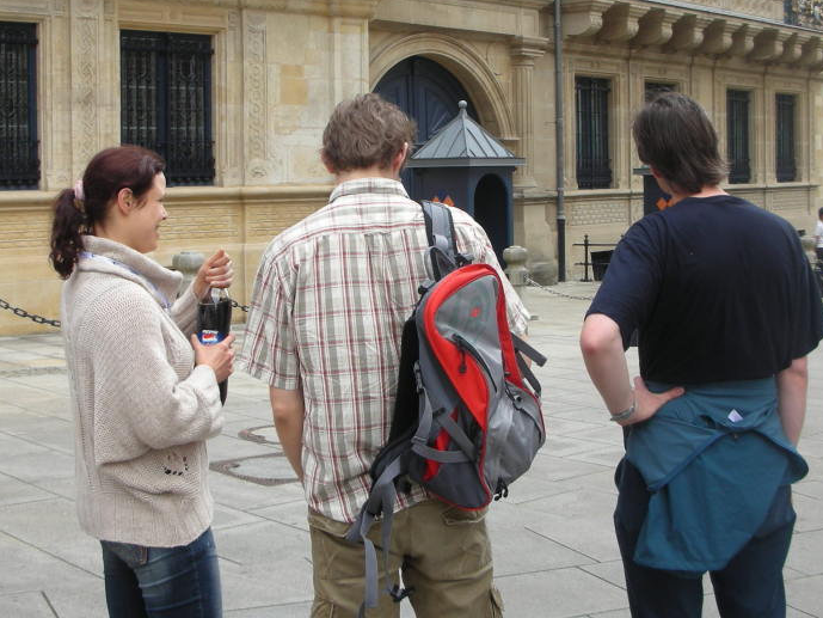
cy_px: 235
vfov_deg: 28.0
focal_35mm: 52
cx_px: 400
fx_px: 1237
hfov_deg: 36.8
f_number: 3
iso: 50
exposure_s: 1/236
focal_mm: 5.8
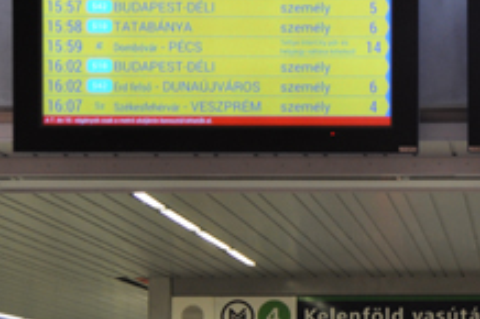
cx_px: 498
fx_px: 2212
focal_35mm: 166
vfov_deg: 8.2
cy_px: 251
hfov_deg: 12.2
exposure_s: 1/60
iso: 560
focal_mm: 40
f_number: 4
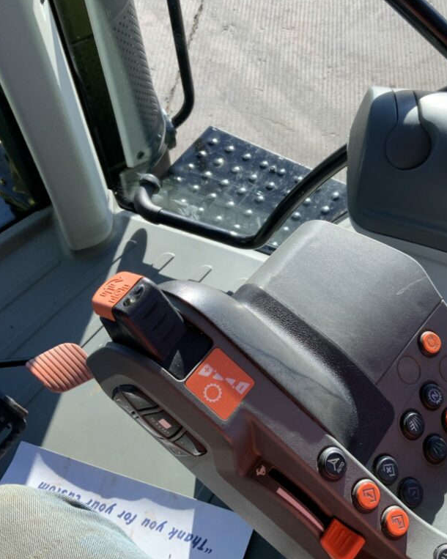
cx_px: 322
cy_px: 278
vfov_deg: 47.9
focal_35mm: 38
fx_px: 629
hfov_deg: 38.4
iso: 16
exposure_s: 1/329
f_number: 1.8
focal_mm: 3
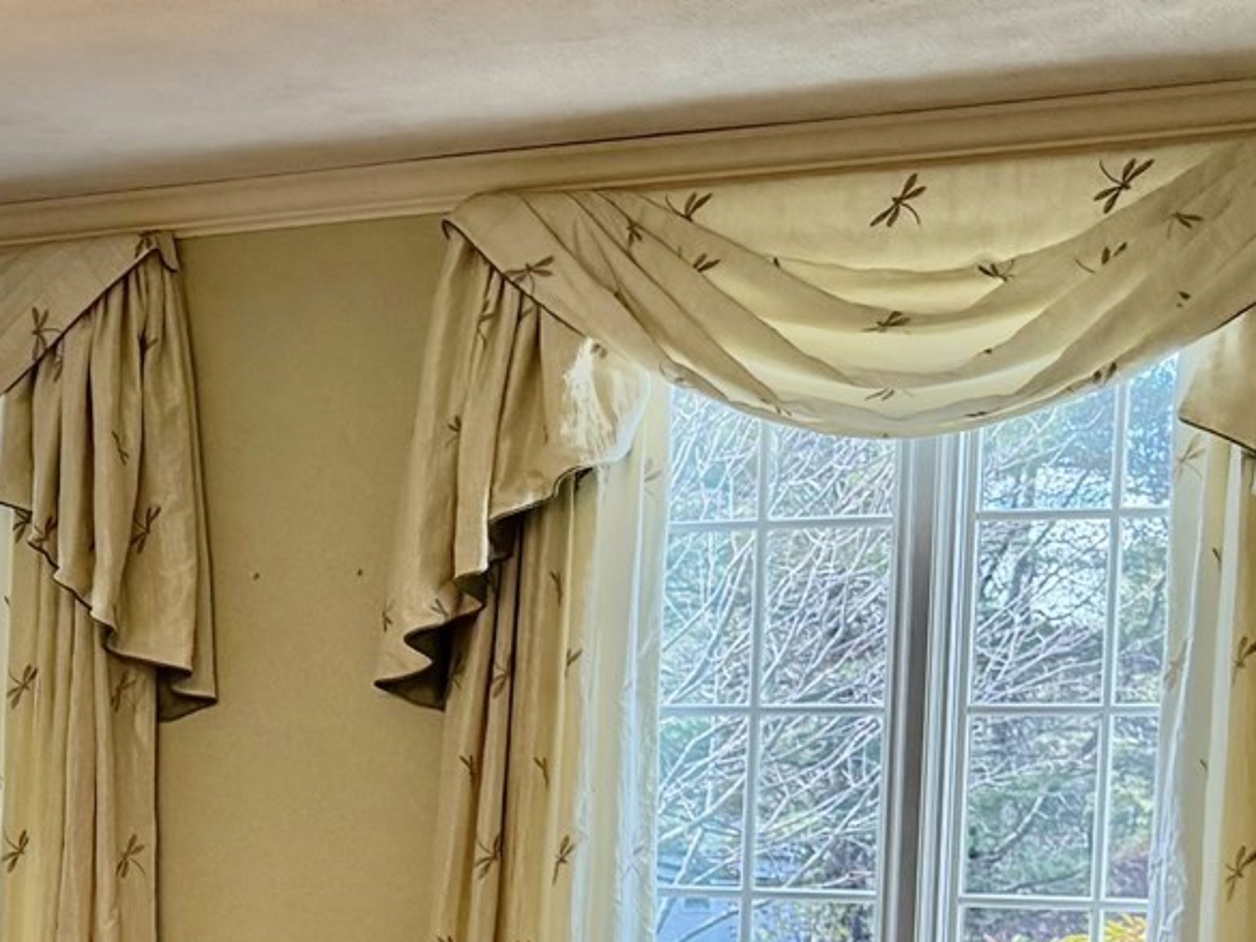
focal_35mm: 84
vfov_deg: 17.1
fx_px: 3048
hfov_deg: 21.0
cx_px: -404
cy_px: 998
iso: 200
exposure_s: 1/214
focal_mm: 6.76
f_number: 1.78
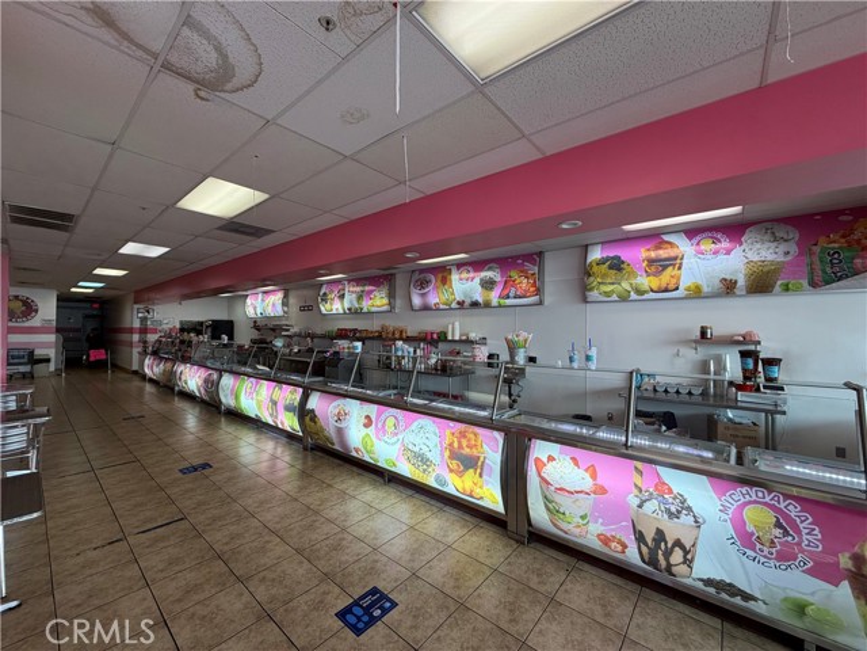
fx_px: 351
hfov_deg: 102.1
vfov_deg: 85.7
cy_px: 326
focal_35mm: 14
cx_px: 434
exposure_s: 1/120
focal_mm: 2.22
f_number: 2.2
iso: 80
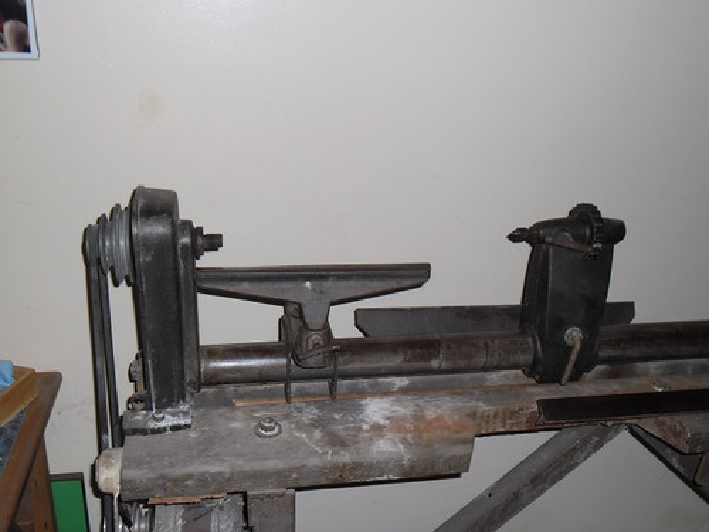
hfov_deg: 50.1
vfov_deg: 38.7
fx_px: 758
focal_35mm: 37
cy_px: 266
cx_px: 354
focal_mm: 6.6
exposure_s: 1/45
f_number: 4
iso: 80
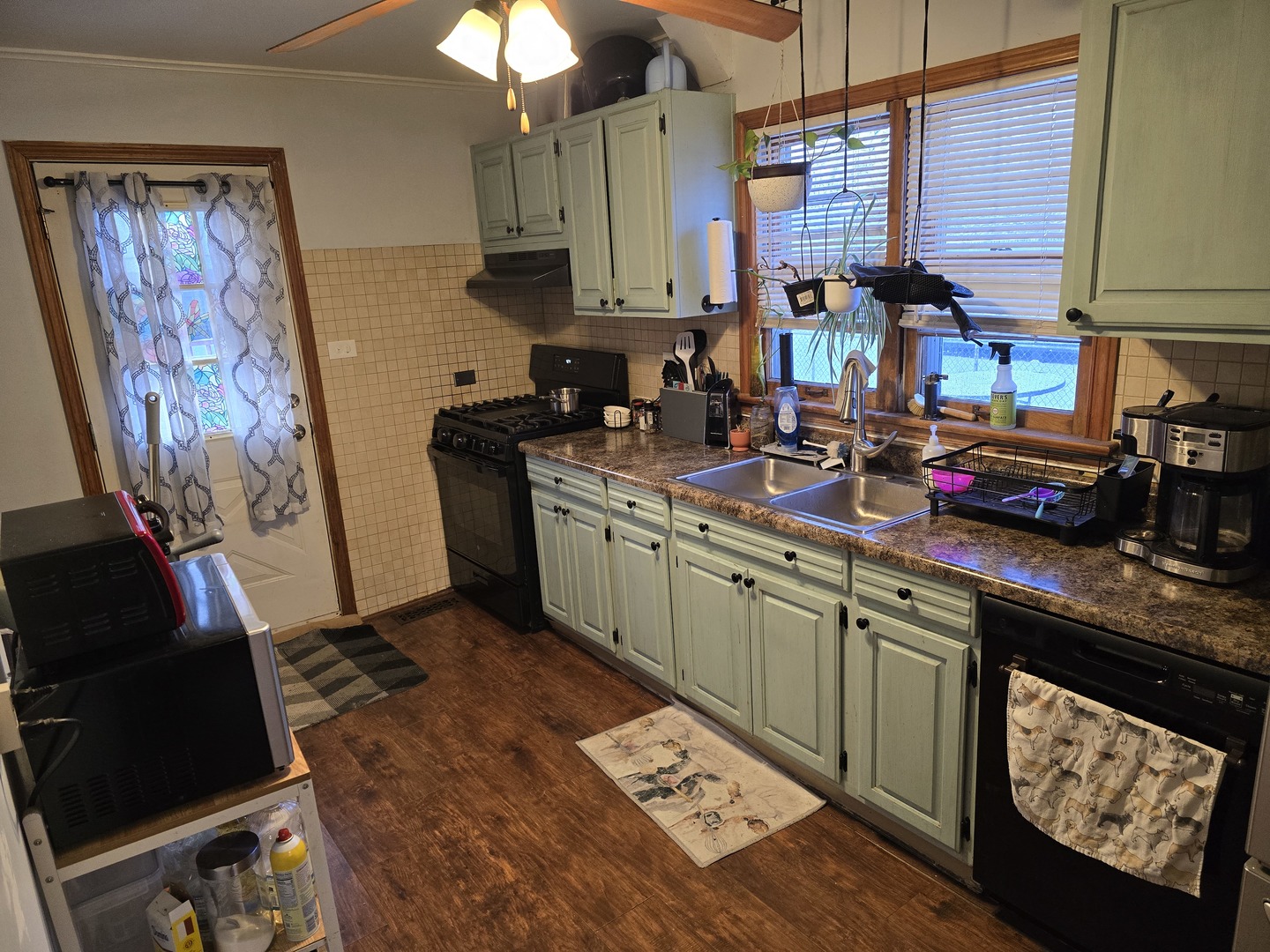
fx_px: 844
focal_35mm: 23
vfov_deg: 58.9
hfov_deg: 73.9
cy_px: 476
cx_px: 635
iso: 320
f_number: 1.7
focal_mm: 6.3
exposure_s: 1/120
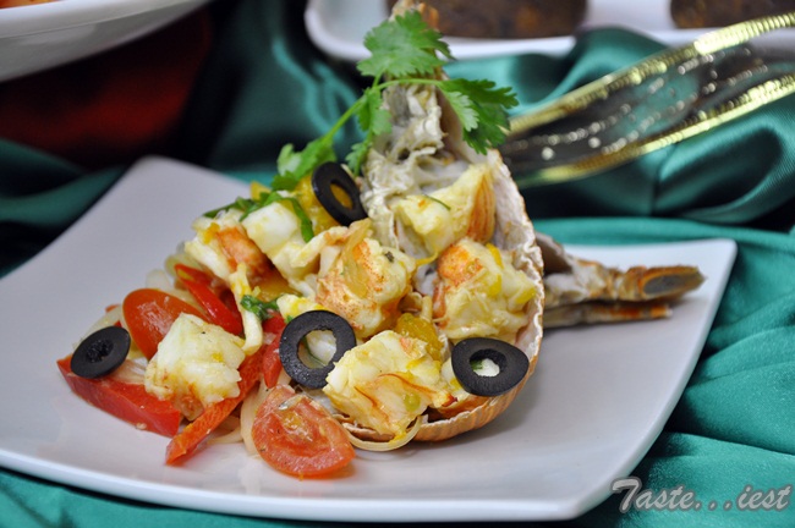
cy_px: 264
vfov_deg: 13.0
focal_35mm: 105
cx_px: 398
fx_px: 2316
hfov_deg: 19.5
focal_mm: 70
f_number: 5.3
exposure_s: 1/125
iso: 640
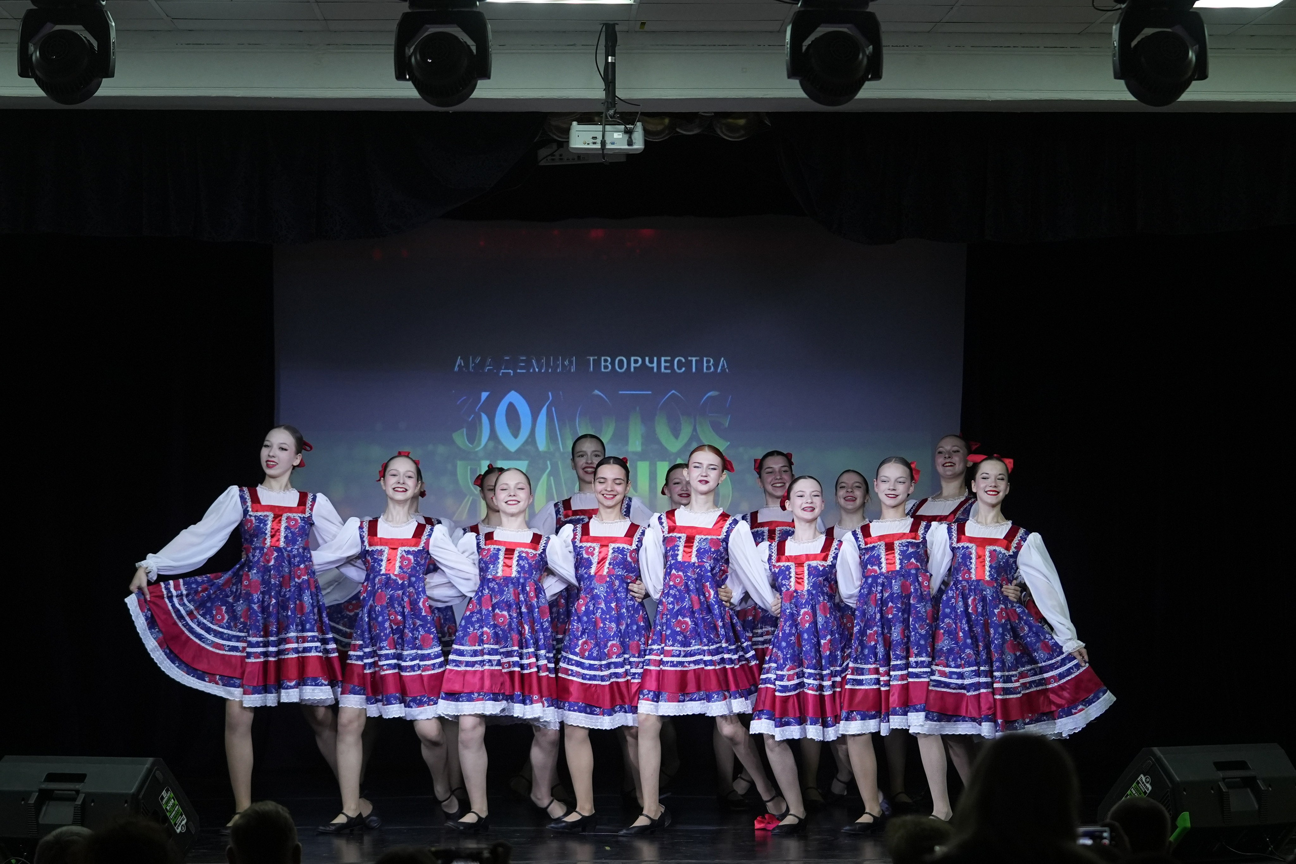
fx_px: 3816
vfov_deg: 12.9
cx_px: 648
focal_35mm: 106
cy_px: 432
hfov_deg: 19.3
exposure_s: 1/400
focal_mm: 71
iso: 1600
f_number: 2.8
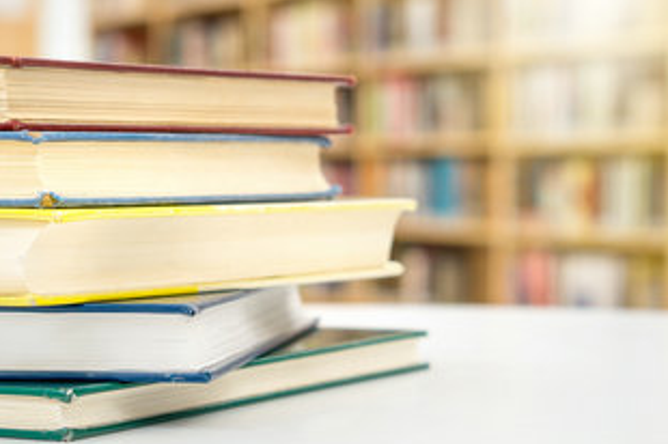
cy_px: 254
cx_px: 259
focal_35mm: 109
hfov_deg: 18.7
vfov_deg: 12.5
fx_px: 2020
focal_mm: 50
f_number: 4.5
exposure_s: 1/20
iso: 100
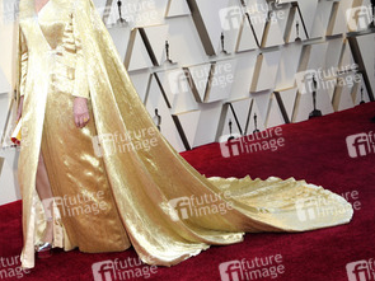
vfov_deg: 22.2
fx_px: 715
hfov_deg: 28.9
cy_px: 111
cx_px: 90
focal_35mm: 66
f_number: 8
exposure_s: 1/250
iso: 800
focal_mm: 45
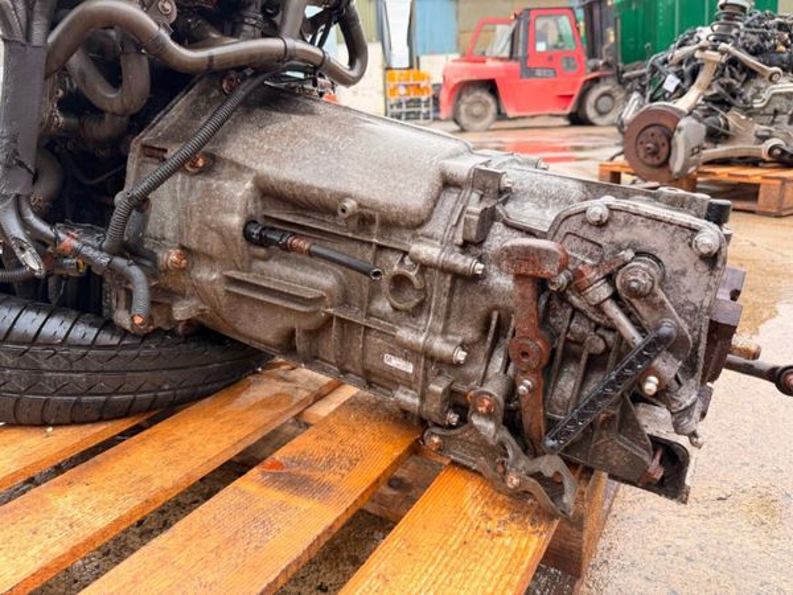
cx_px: 396
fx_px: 550
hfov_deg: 71.6
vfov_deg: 56.8
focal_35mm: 24
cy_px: 298
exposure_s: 1/121
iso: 80
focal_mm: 6.76
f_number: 1.78
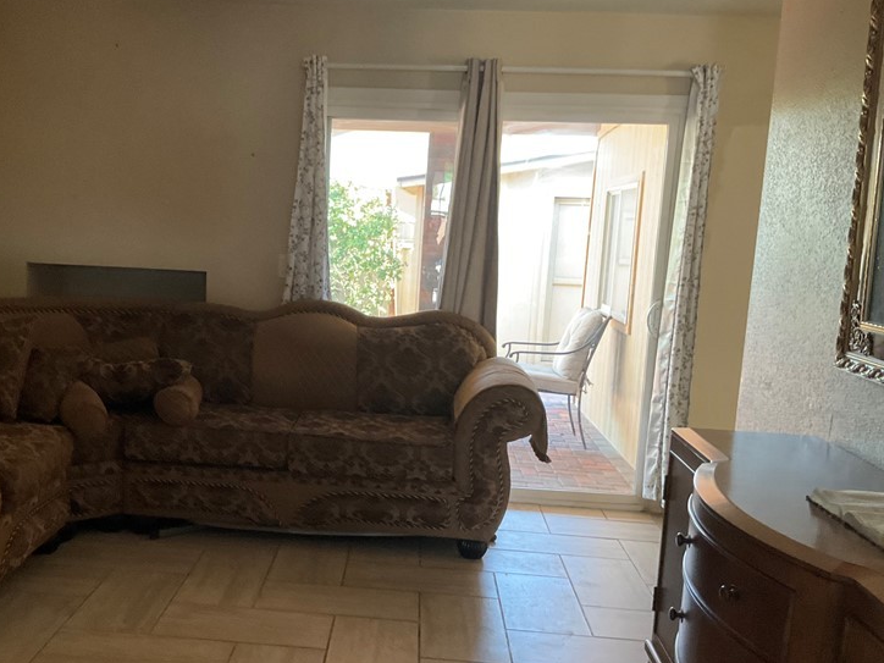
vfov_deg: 35.1
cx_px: 317
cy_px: 382
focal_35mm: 41
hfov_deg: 45.3
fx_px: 1047
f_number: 1.8
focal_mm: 3
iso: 250
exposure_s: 1/60
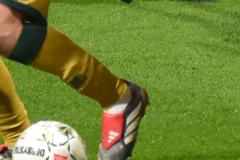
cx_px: 126
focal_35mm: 452
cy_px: -119
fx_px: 3012
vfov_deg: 3.0
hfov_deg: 4.6
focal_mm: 70
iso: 4000
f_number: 2.8
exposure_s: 1/640
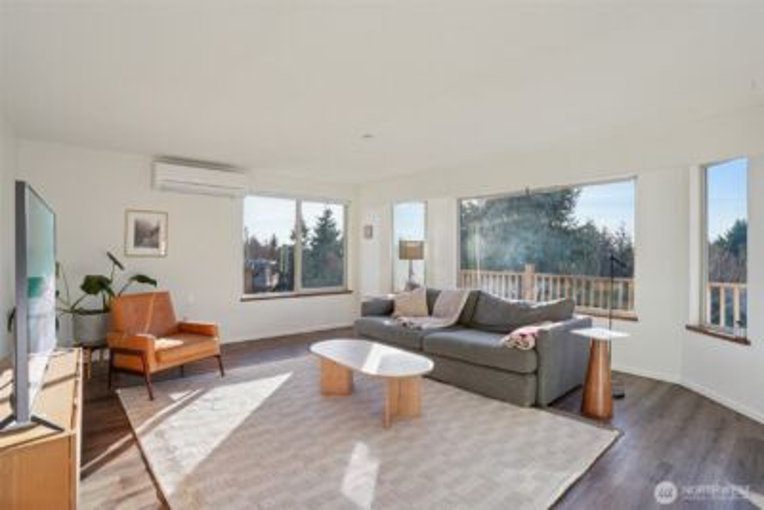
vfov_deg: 70.5
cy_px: 255
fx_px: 361
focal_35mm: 17
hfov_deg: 93.3
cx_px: 382
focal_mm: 17
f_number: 8
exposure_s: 1/125
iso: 400
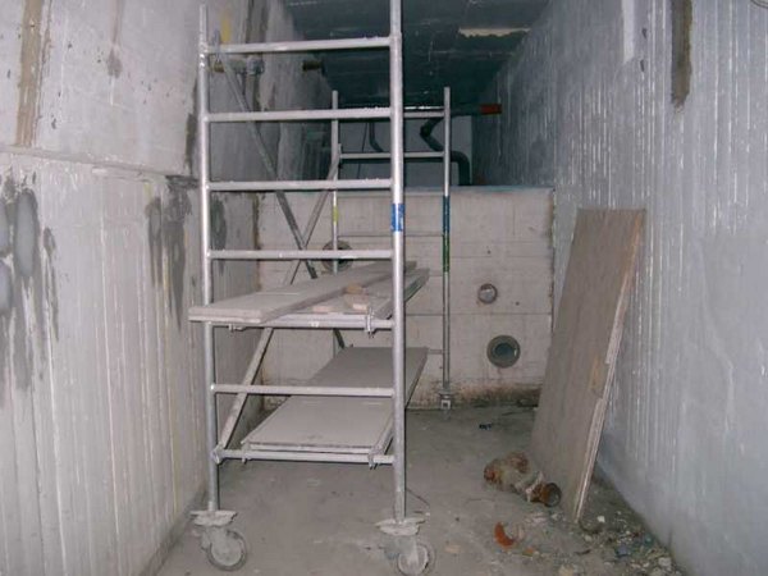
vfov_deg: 38.7
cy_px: 288
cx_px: 384
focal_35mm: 37
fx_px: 821
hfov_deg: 50.1
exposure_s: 1
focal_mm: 7.6
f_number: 2.6
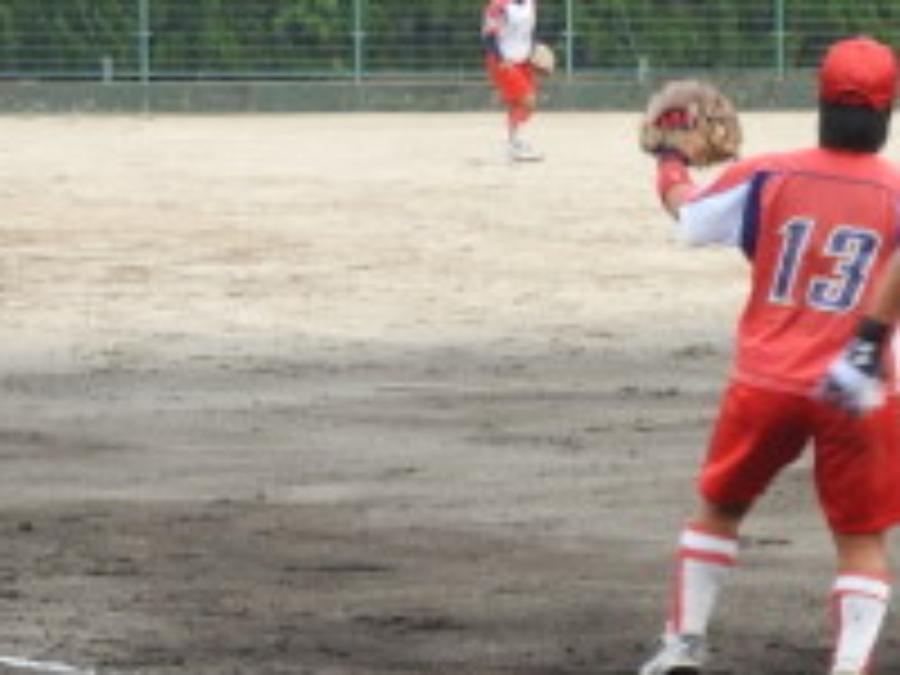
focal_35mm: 285
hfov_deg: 6.9
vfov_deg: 5.2
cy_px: 585
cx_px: 891
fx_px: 7410
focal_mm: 17
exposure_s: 1/100
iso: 100
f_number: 4.8
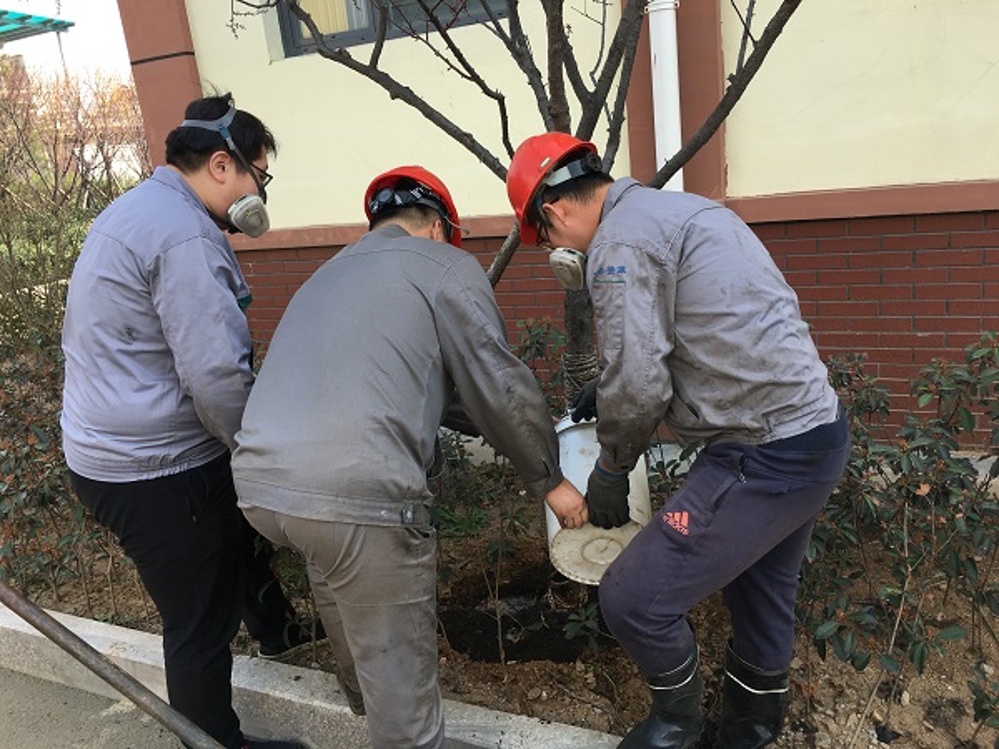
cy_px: 374
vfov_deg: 48.2
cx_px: 500
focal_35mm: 29
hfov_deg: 61.7
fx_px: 837
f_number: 2.2
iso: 25
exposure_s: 1/368
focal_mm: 4.15
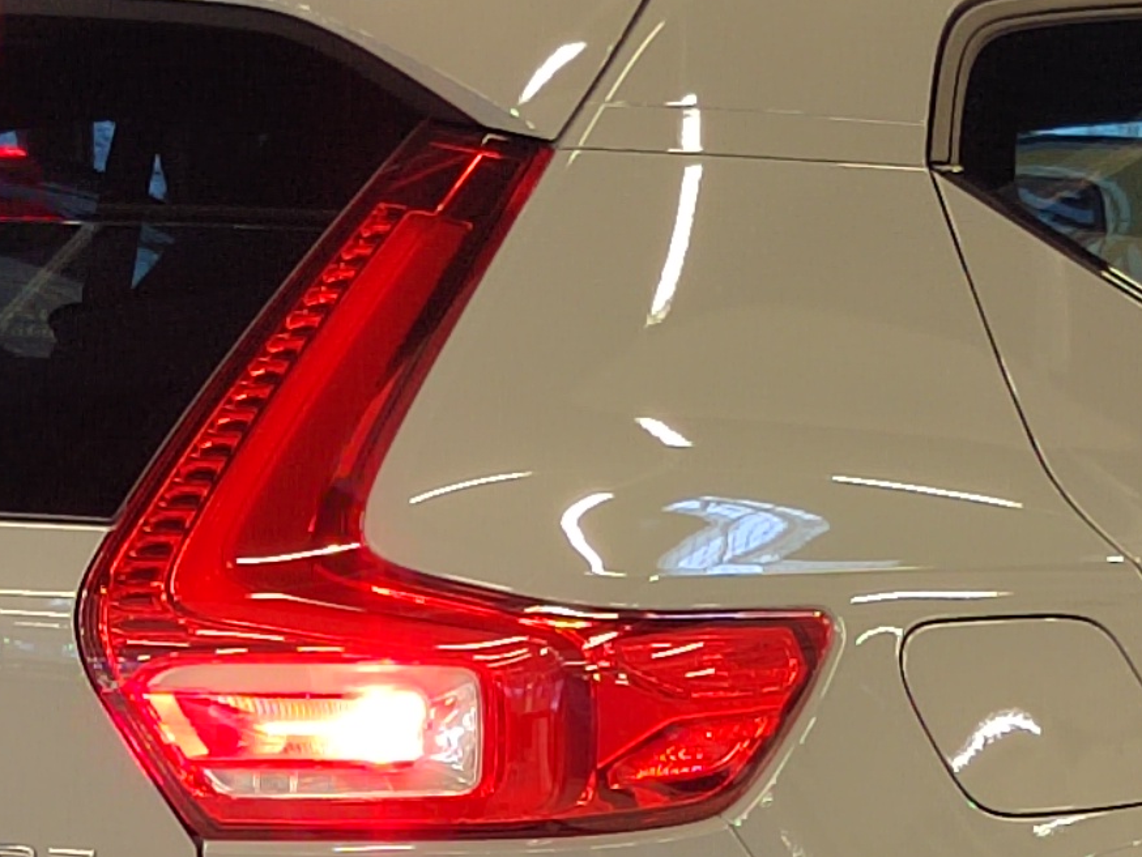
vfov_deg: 10.8
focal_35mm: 134
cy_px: 1177
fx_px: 4422
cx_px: 720
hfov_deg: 14.7
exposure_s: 1/50
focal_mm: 5.52
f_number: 1.9
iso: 619
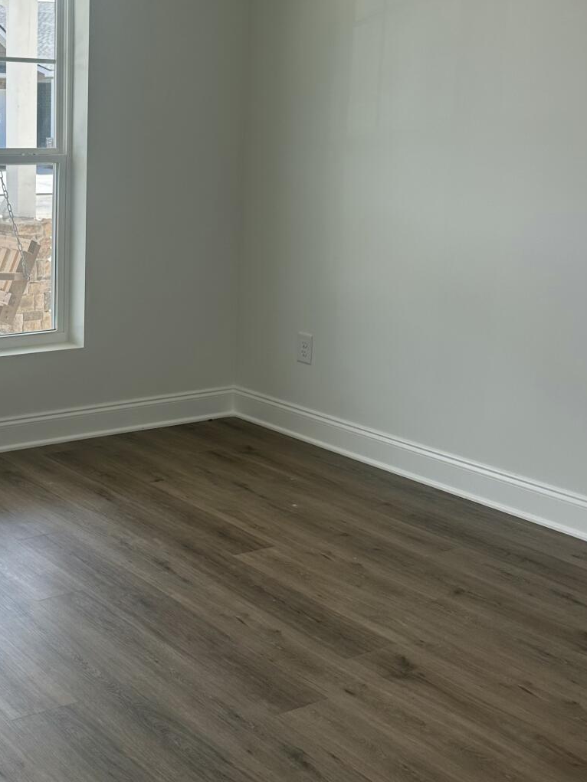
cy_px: 286
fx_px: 1062
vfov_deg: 40.1
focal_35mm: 47
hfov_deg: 29.3
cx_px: 32
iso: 80
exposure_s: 1/516
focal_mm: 6.86
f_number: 1.78
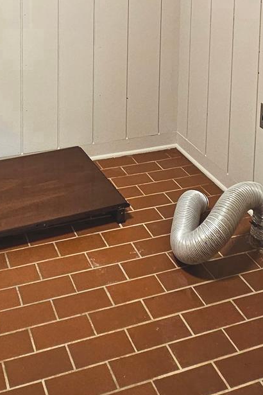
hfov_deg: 29.5
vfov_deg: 36.6
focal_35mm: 45
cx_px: 74
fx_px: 493
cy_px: -43
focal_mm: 2.2
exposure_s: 1/60
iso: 200
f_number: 2.2
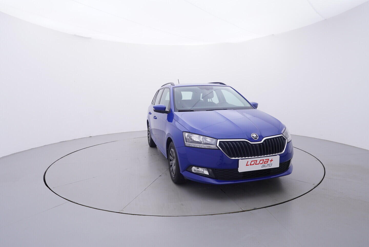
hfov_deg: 77.3
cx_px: 184
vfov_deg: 56.2
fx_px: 231
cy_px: 124
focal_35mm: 22
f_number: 5
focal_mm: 15
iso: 200
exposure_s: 1/80
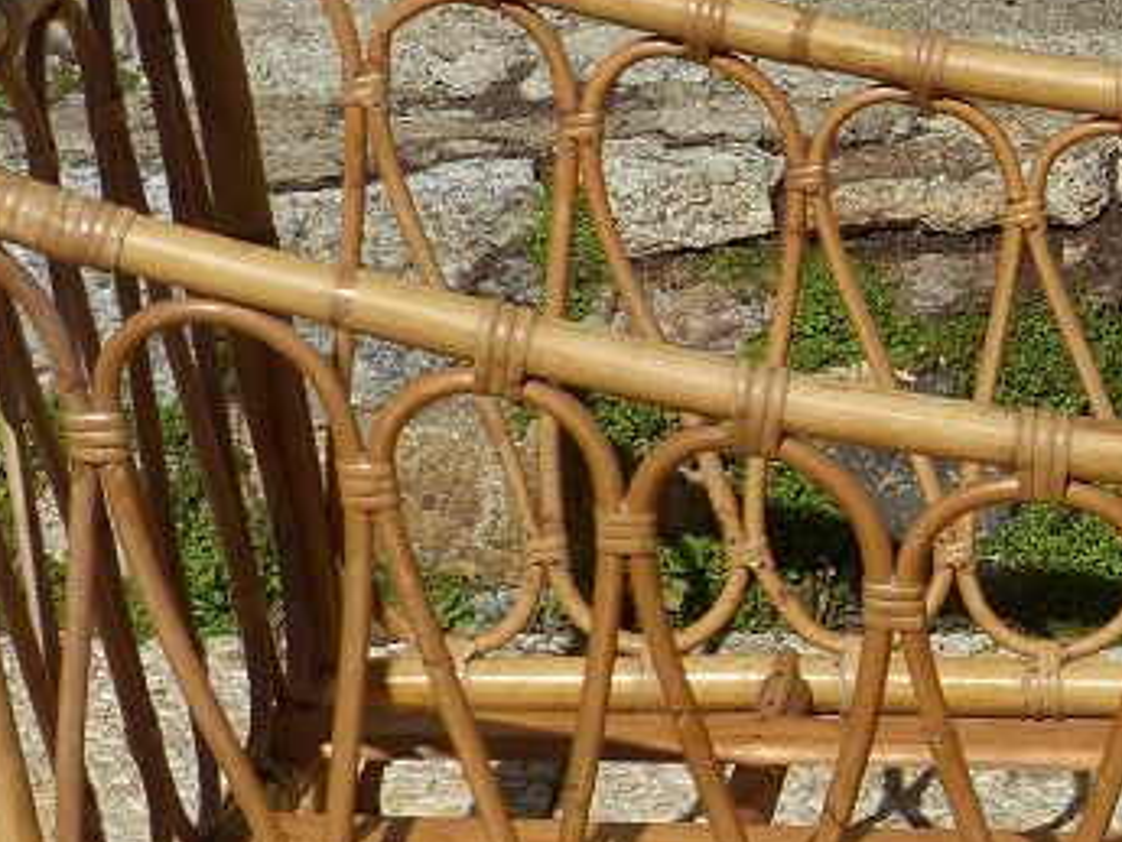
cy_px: 522
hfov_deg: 11.1
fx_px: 5609
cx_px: 1480
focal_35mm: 173
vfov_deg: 8.6
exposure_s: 1/2000
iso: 100
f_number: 4
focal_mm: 10.1
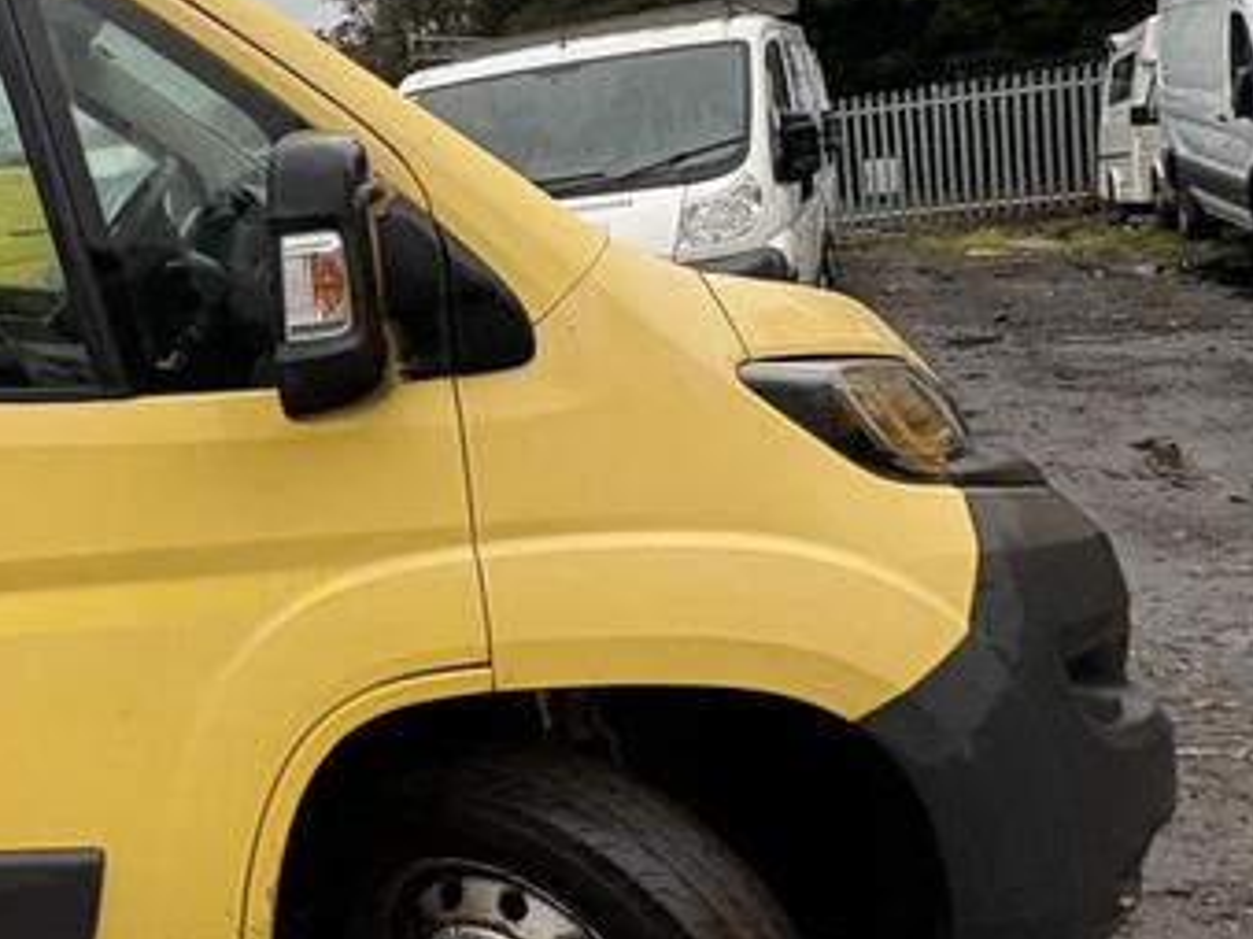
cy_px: 355
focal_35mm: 37
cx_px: -218
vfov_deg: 38.4
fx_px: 1339
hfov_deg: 38.4
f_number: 2.2
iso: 40
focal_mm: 2.22
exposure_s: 1/99
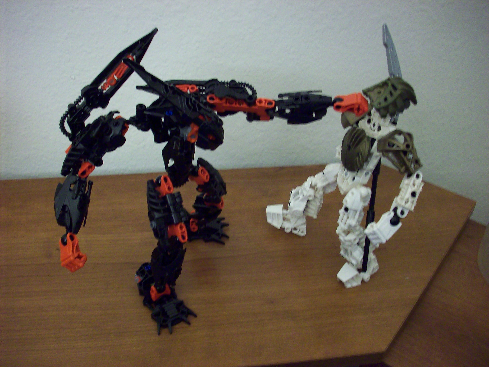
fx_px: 523
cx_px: 244
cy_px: 184
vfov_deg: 38.7
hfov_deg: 50.1
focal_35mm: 37
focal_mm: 6.2
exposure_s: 1/8
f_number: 2.8
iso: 200
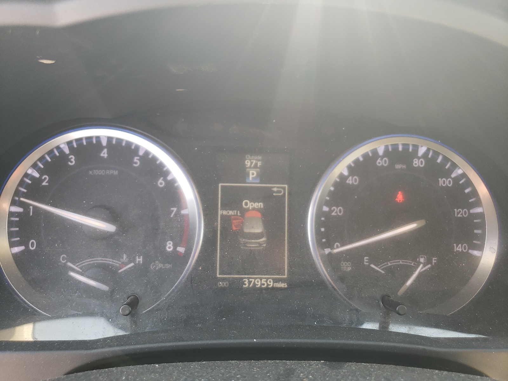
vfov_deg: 53.1
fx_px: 382
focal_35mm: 26
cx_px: 254
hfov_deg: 67.3
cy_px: 190
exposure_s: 1/100
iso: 63
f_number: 1.5
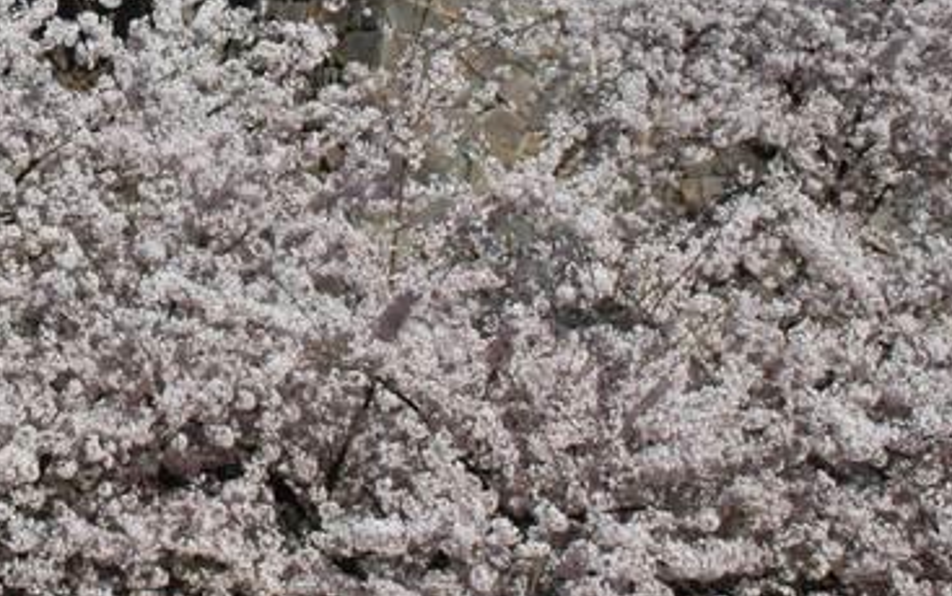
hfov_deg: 19.0
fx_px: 2763
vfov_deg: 12.0
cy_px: -146
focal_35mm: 106
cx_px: -26
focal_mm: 25
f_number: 20
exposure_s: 1/125
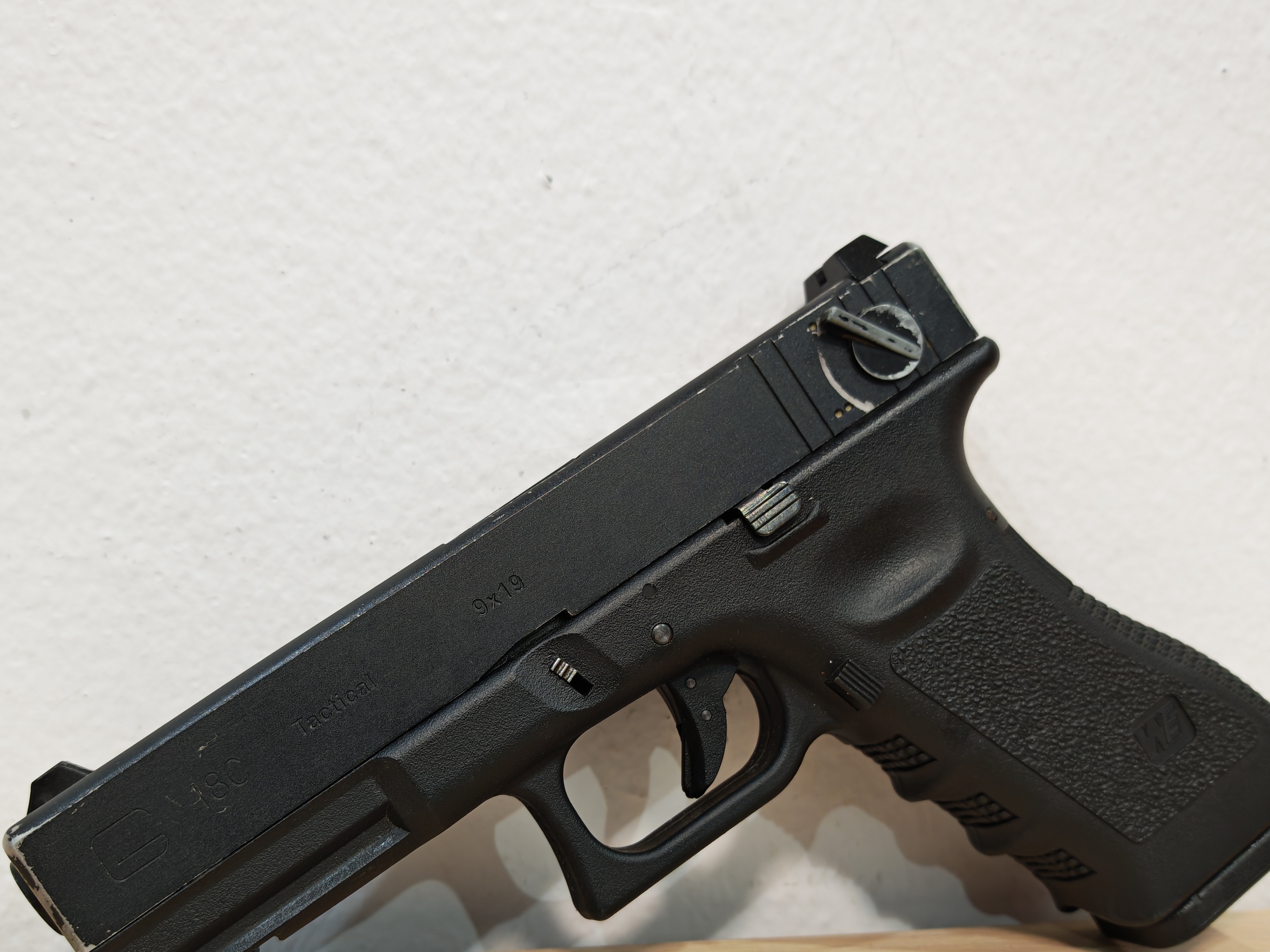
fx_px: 1247
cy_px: 596
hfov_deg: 54.0
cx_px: 627
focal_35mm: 34
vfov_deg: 41.5
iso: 250
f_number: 2
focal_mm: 6.83
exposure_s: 1/50
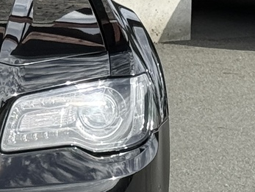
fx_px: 2087
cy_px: 107
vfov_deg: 5.3
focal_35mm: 283
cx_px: -265
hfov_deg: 6.8
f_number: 1.78
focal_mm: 6.76
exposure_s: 1/3534
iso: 100
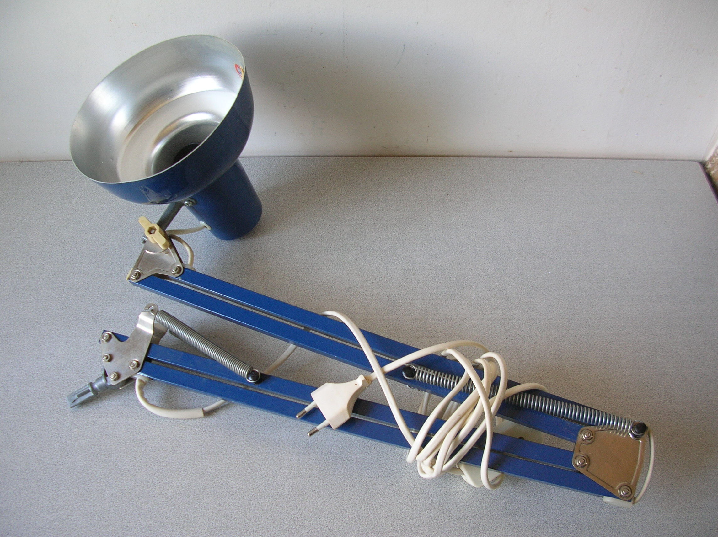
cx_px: 359
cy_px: 268
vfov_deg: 40.6
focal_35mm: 35
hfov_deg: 52.7
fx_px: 725
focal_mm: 5.8
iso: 50
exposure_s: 1/13.8
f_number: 2.8
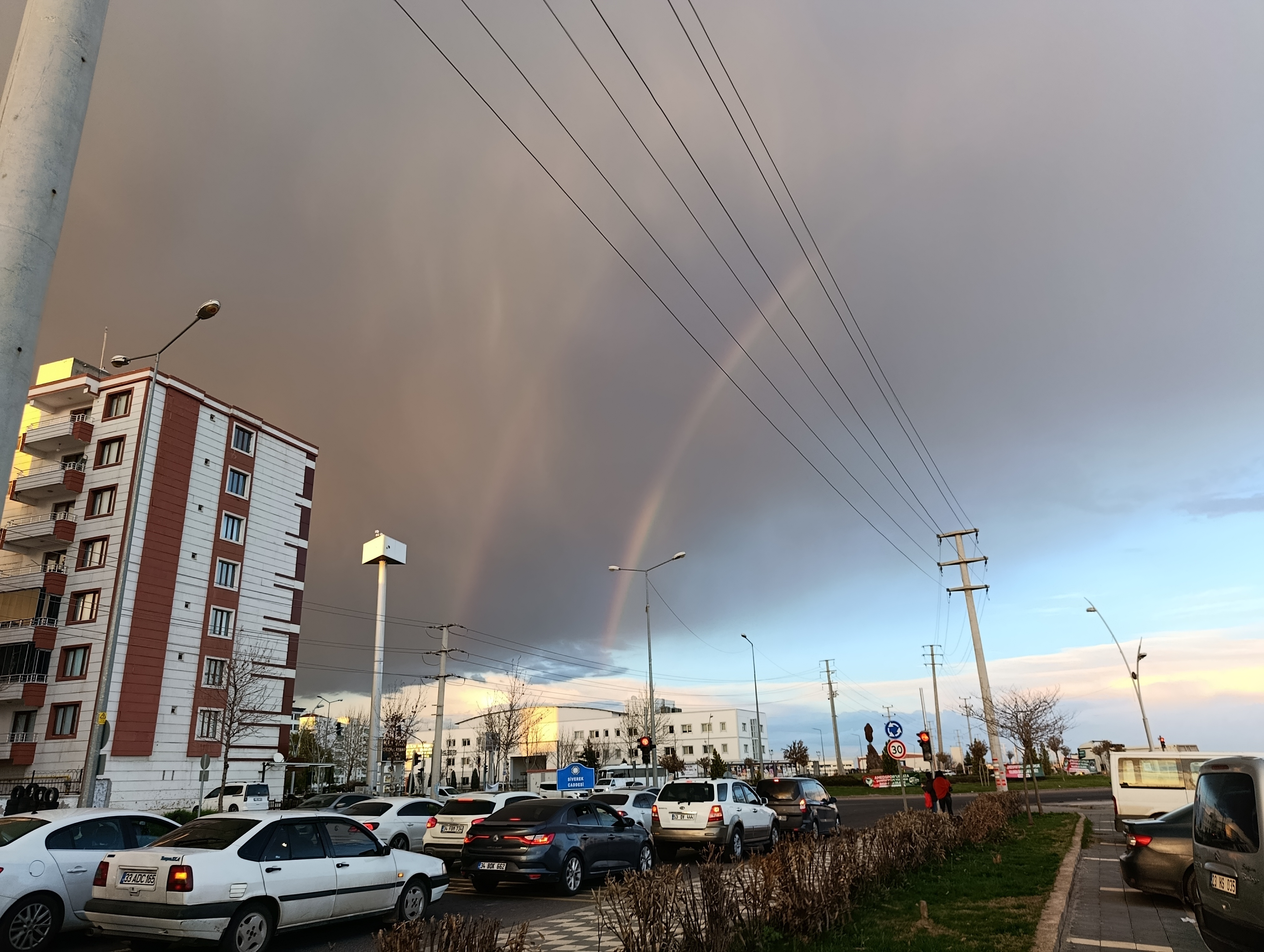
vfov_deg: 59.0
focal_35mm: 23
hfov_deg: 73.8
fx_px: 841
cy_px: 476
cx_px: 632
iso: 115
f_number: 1.65
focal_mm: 6.11
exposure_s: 1/100
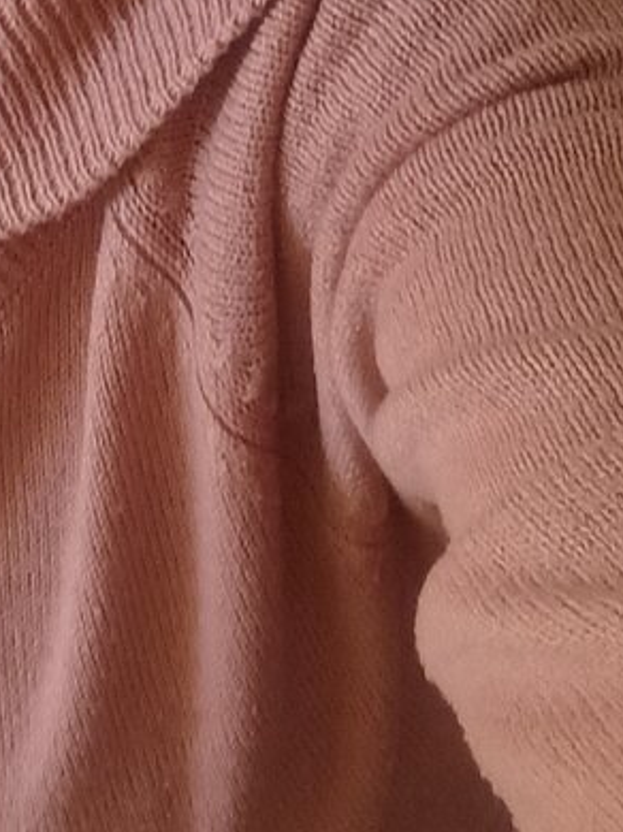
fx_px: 1850
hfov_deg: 18.8
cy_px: 32
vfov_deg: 24.4
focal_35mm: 77
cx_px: 79
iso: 80
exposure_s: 1/33
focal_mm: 2.66
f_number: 2
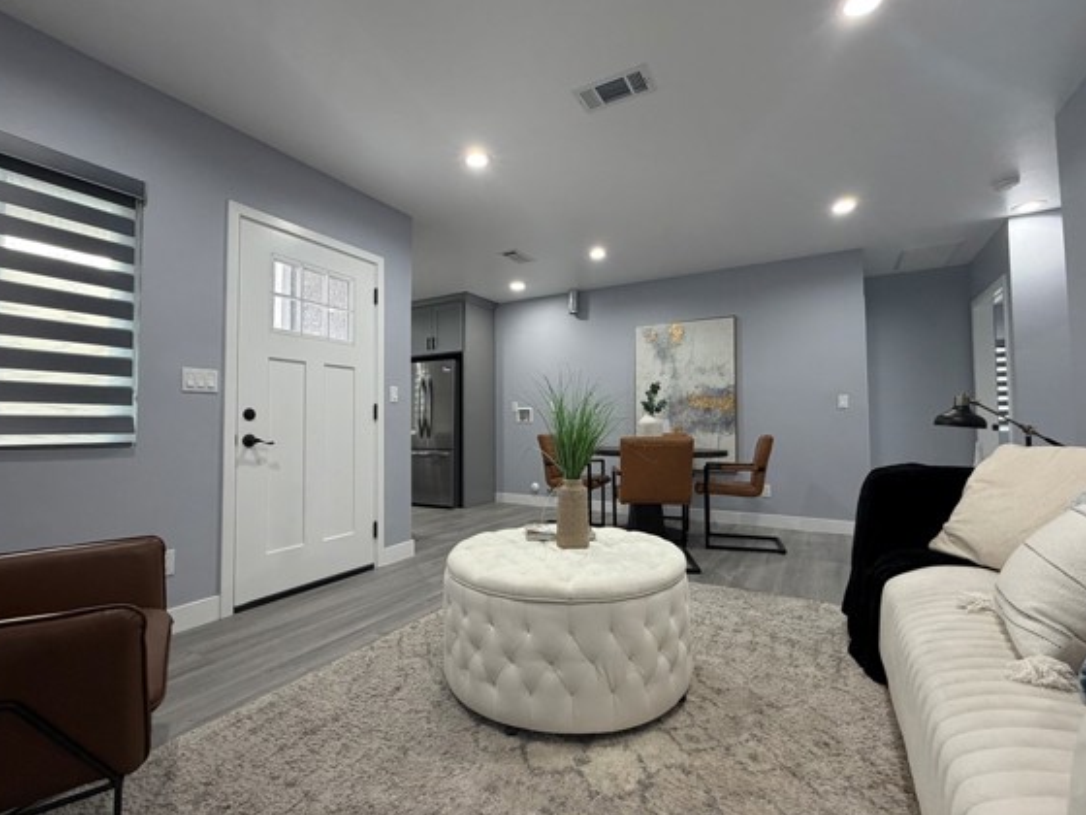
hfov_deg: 94.5
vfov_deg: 78.1
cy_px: 404
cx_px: 533
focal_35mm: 16
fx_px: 502
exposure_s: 1/120
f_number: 2.2
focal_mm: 2.22
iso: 250
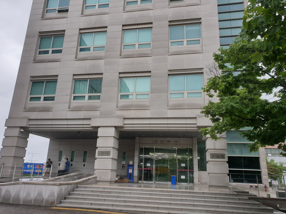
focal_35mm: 26
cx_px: 143
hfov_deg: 67.3
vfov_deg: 53.1
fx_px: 215
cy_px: 107
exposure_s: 1/171
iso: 50
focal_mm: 4.3
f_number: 2.4
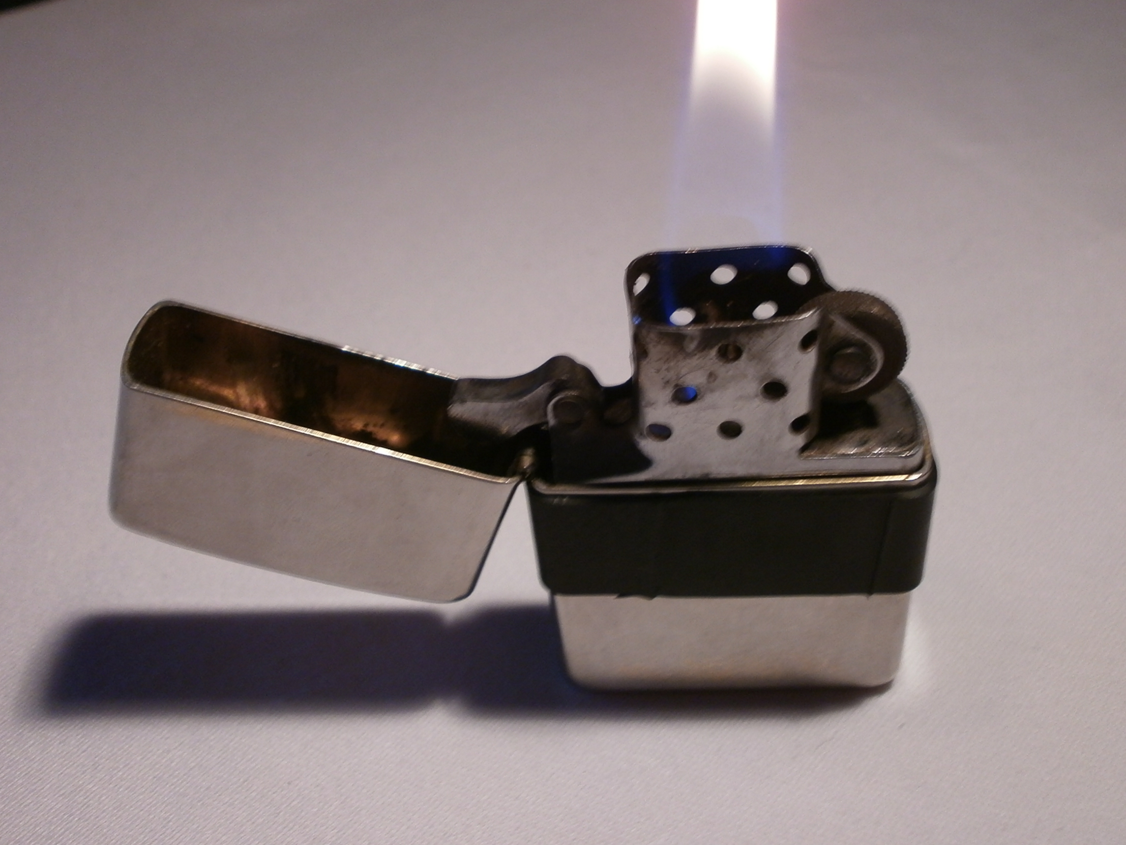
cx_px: 614
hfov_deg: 50.1
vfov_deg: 38.6
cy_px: 383
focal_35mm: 37
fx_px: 1204
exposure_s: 1/20
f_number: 3.1
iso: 125
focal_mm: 5.8
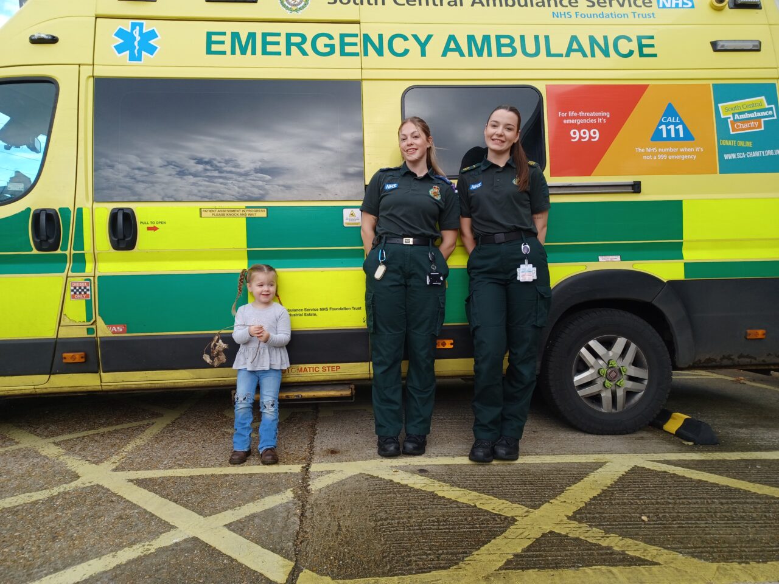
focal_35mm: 25
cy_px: 292
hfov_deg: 69.4
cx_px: 390
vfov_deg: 54.9
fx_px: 563
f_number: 1.8
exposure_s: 1/118
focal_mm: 4.6
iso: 32
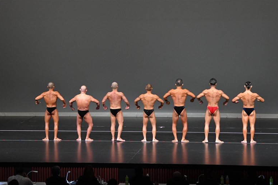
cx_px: 139
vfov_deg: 10.1
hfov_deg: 15.1
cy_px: 92
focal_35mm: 136
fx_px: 1050
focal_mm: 90
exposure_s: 1/400
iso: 4000
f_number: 5.6
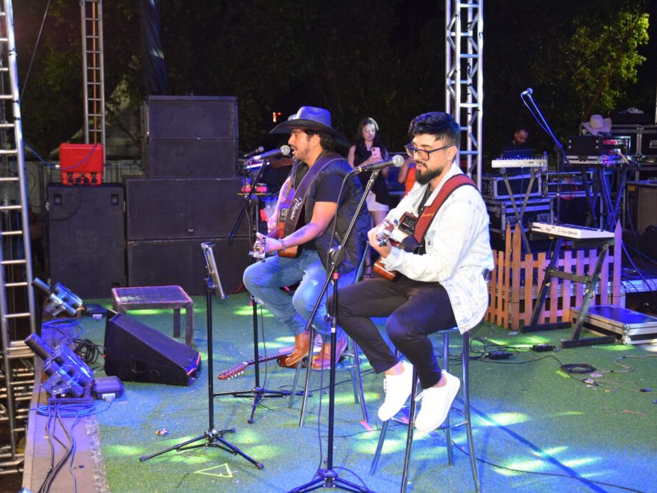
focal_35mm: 48
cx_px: 370
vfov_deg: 30.5
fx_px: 903
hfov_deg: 39.9
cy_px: 244
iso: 800
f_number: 4.5
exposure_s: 1/80
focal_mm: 29
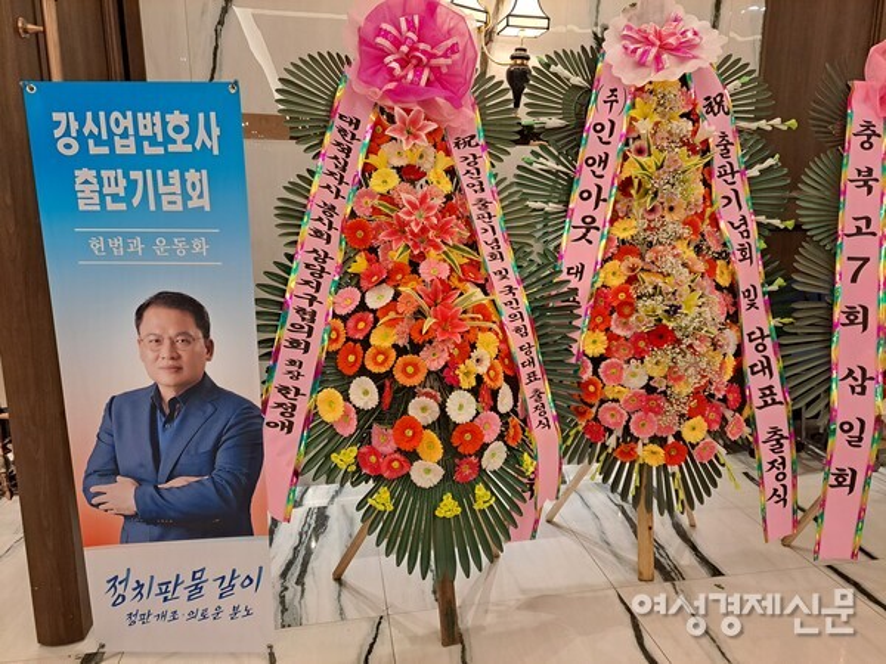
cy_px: 332
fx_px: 614
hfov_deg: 71.6
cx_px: 443
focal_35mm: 24
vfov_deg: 56.8
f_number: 1.8
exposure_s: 1/60
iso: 250
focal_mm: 5.23
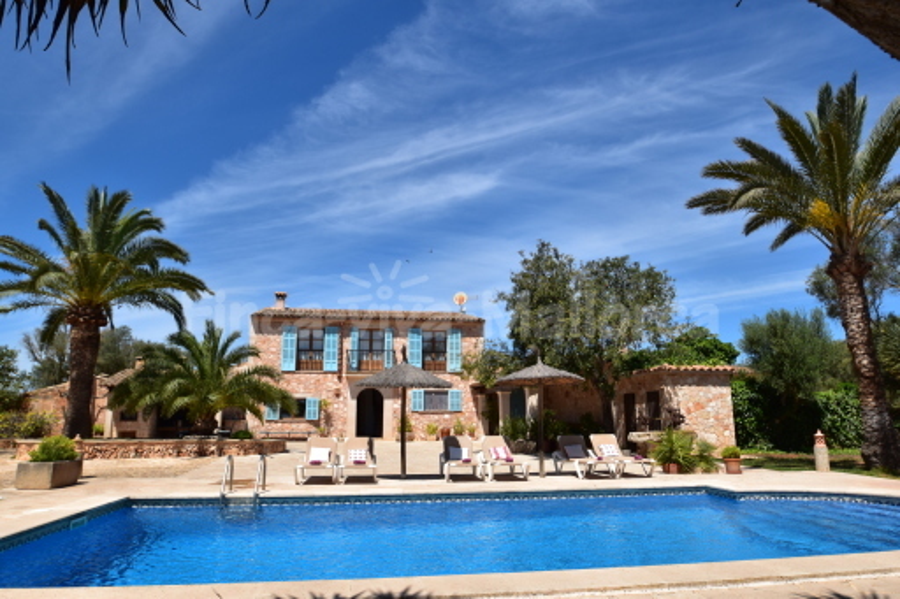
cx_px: 450
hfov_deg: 73.8
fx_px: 600
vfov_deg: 53.1
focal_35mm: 24
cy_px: 300
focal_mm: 16
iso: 320
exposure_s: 1/500
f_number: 11
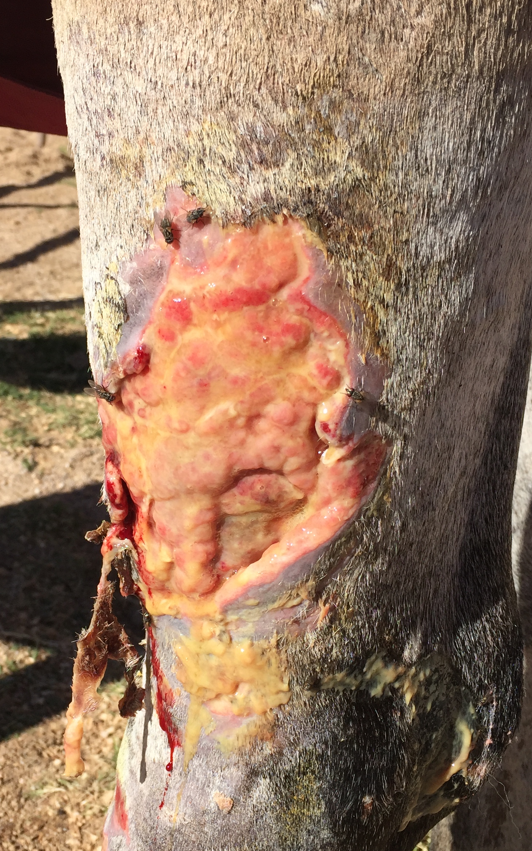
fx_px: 1044
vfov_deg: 44.3
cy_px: 478
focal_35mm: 45
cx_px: 195
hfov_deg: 28.5
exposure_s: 1/1883
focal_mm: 4.15
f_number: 2.2
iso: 32
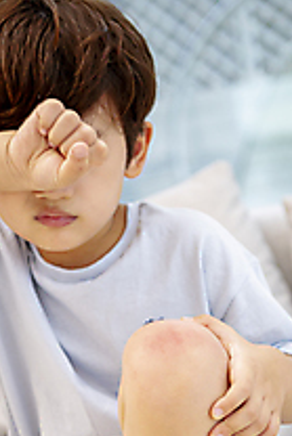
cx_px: 169
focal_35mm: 96
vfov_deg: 21.1
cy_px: 293
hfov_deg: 14.3
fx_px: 1166
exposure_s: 1/125
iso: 400
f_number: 2.8
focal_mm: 50
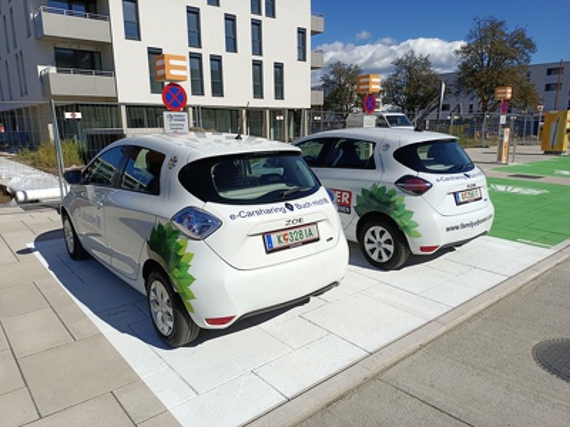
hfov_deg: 69.4
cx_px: 285
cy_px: 214
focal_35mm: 25
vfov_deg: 54.9
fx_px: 412
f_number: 1.79
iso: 101
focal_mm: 4.71
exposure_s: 1/1116
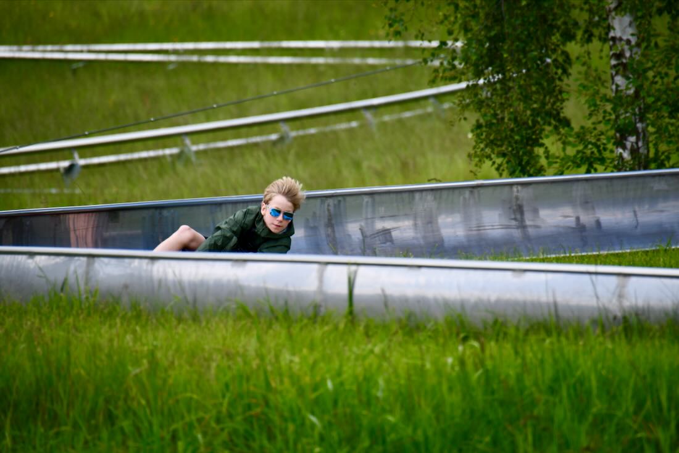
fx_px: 7923
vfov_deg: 3.3
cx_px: 340
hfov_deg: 4.9
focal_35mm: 420
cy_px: 226
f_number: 5.6
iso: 220
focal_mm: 280
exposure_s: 1/500
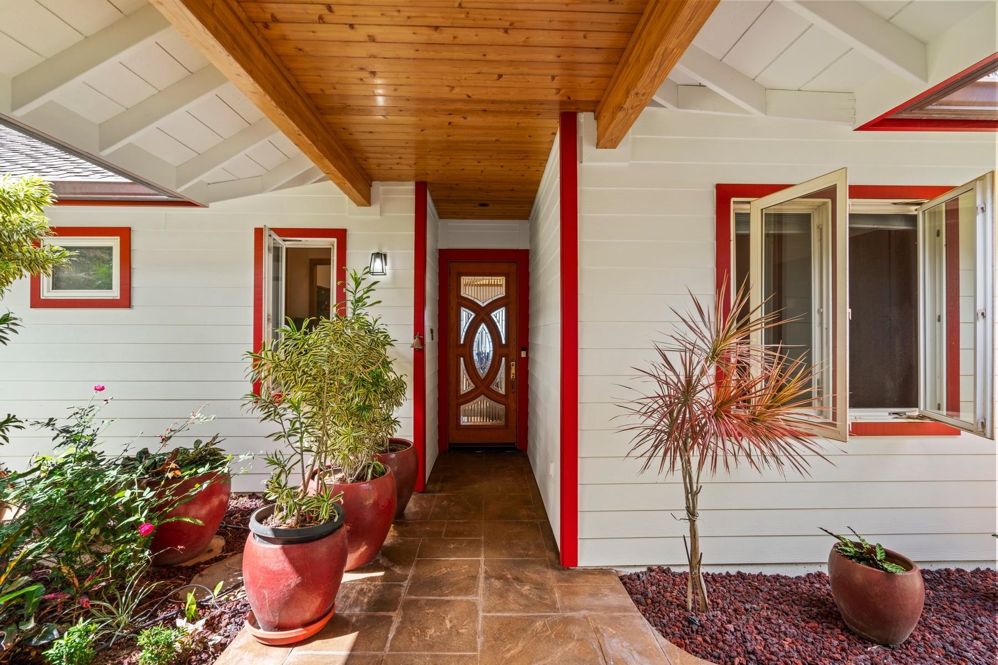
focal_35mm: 16
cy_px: 332
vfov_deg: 73.7
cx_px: 499
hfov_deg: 96.7
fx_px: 444
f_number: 8
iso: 125
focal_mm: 16
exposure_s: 1/30
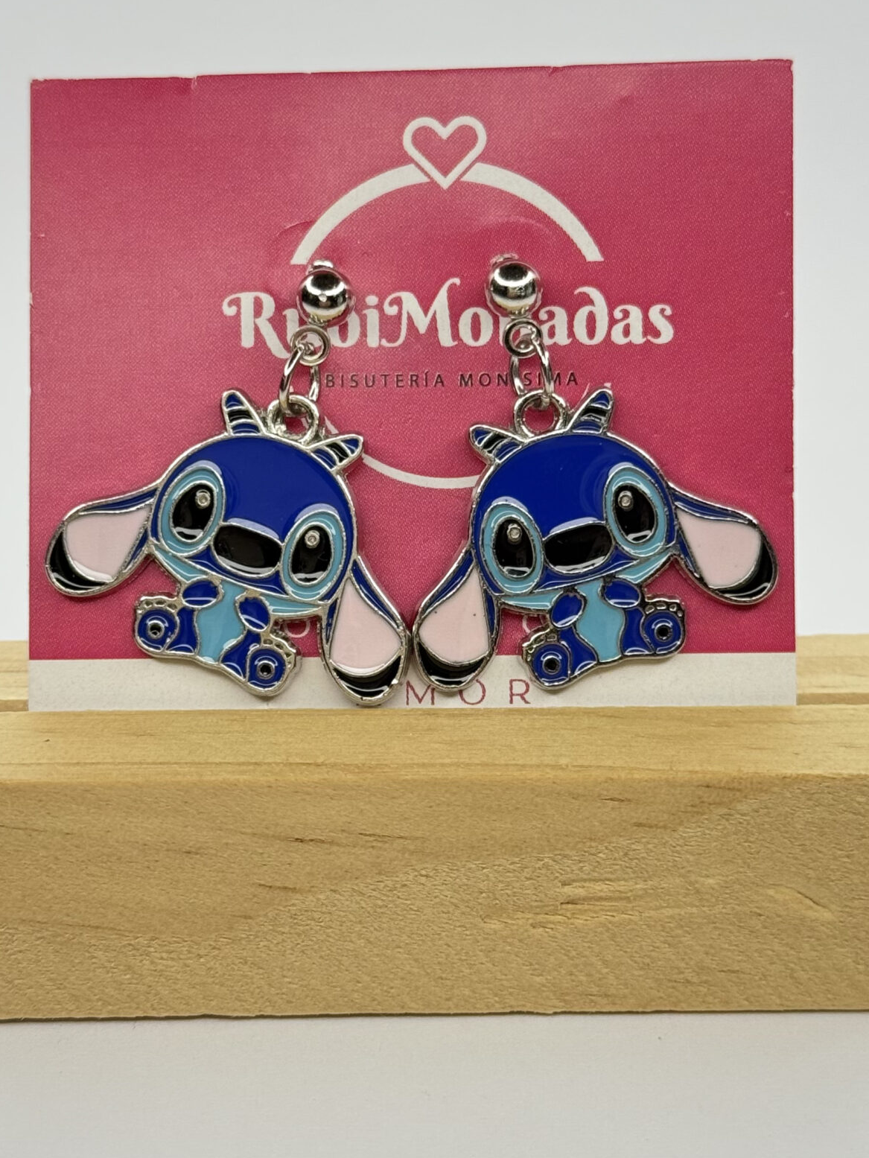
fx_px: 2643
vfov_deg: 24.7
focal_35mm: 79
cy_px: 564
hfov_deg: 18.7
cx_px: 482
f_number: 1.78
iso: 100
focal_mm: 6.76
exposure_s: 1/100
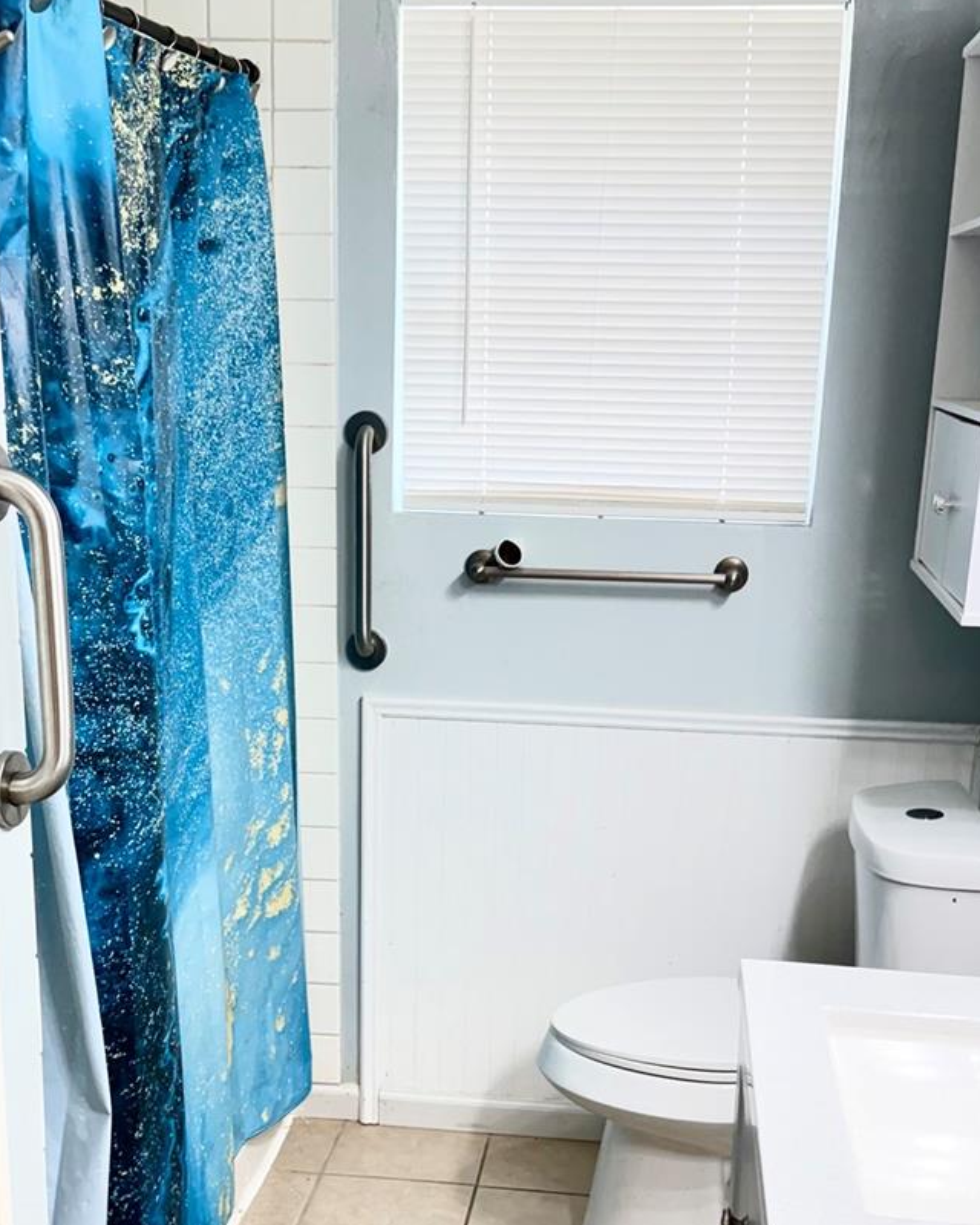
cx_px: 459
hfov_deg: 33.4
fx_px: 1631
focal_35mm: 45
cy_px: 770
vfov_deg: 40.8
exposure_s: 1/120
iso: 250
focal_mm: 6.76
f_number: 1.78
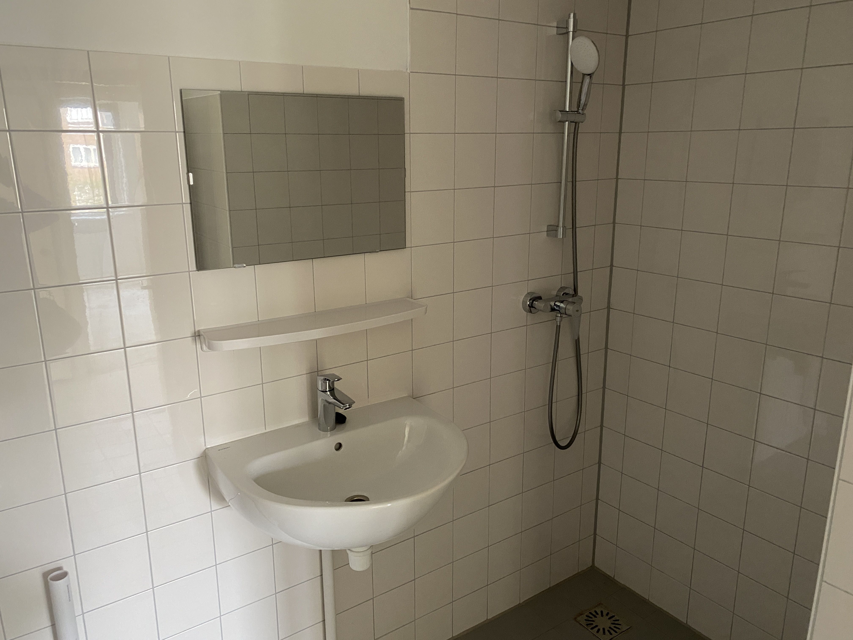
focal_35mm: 26
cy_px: 320
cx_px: 426
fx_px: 641
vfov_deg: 53.1
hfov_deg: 67.3
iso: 320
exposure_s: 1/60
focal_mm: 4.25
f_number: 1.8
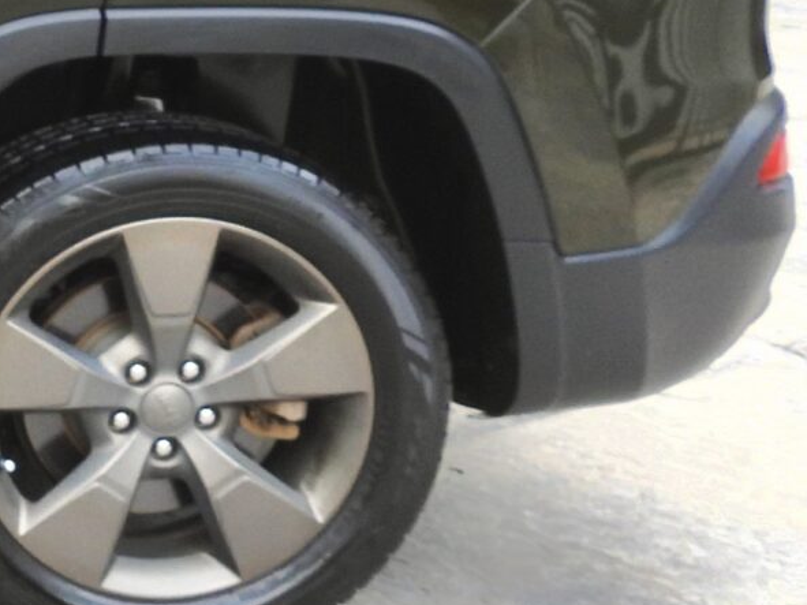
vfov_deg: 14.1
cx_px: -810
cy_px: 76
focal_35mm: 104
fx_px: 2424
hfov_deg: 15.2
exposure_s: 1/50
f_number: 4
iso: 100
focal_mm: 4.3
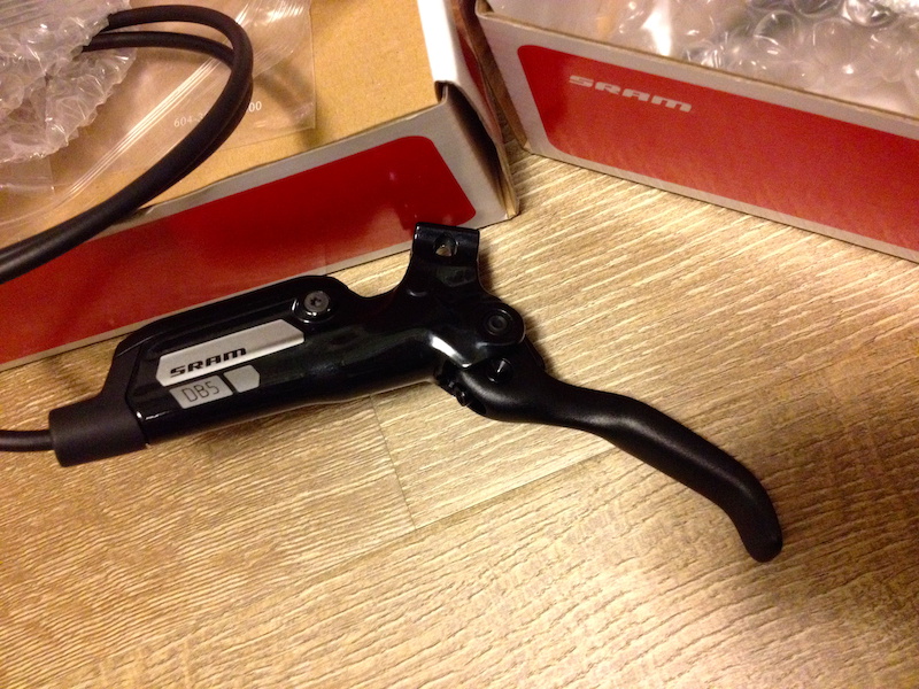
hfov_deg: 52.6
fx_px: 929
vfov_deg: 40.7
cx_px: 460
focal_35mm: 35
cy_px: 344
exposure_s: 1/15
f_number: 2.4
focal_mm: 4.28
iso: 500
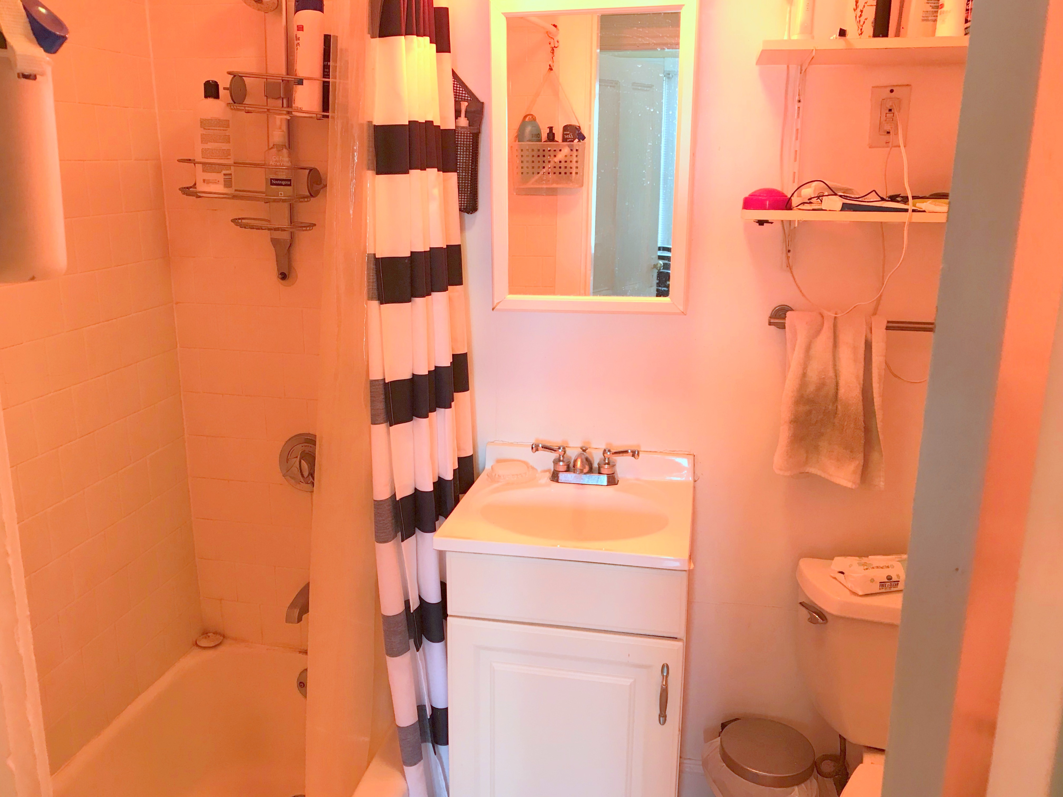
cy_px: 398
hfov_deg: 63.4
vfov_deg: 49.7
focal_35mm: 28
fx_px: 860
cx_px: 532
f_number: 1.8
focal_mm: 3.99
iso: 40
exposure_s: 1/24
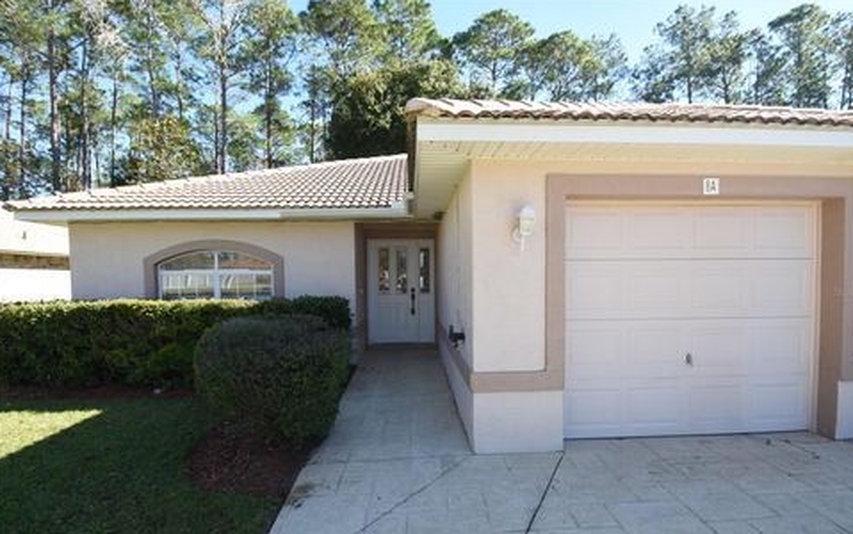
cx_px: 438
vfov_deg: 66.3
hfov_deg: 92.5
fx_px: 408
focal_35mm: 18
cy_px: 291
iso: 100
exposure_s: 1/100
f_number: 5
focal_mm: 11
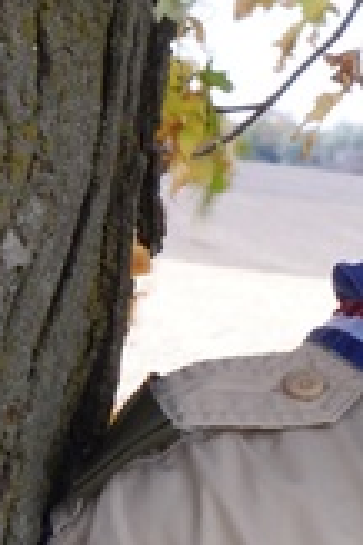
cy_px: 744
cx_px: 608
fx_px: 6382
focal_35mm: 421
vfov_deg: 4.9
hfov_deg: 3.2
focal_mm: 45
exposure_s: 1/20
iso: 100
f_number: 16
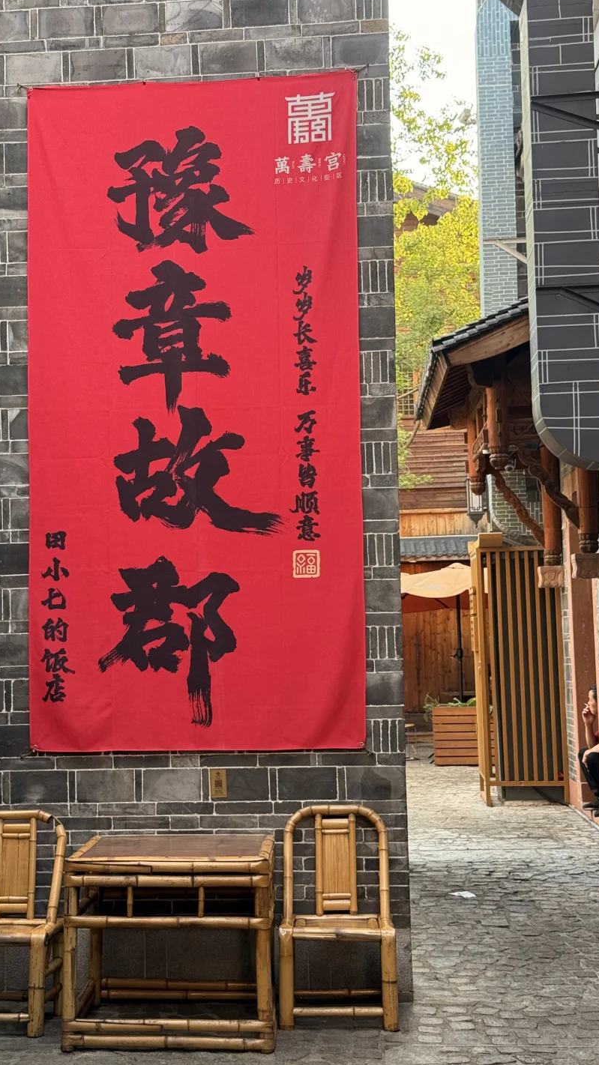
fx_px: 1497
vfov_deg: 39.2
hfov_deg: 22.6
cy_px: 528
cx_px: 210
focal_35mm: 53
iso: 80
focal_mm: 6.76
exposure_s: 1/121
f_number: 1.78
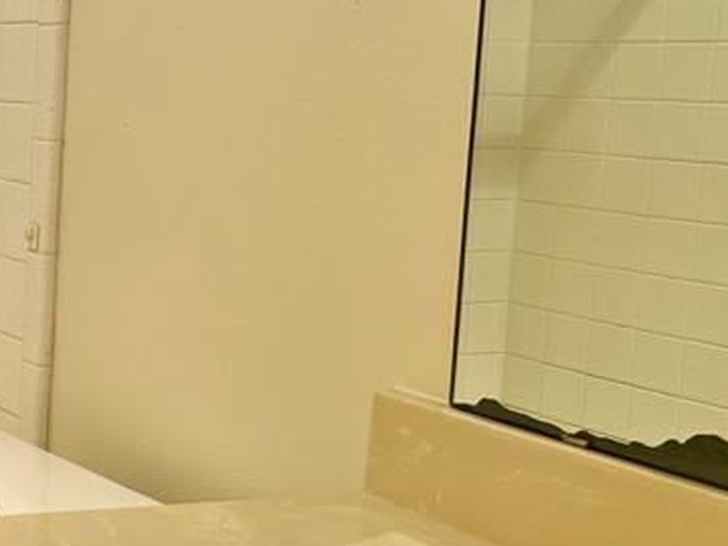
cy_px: 247
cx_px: -285
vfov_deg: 19.9
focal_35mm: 74
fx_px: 1556
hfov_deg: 22.7
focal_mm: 5.7
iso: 80
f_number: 1.5
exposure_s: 1/60
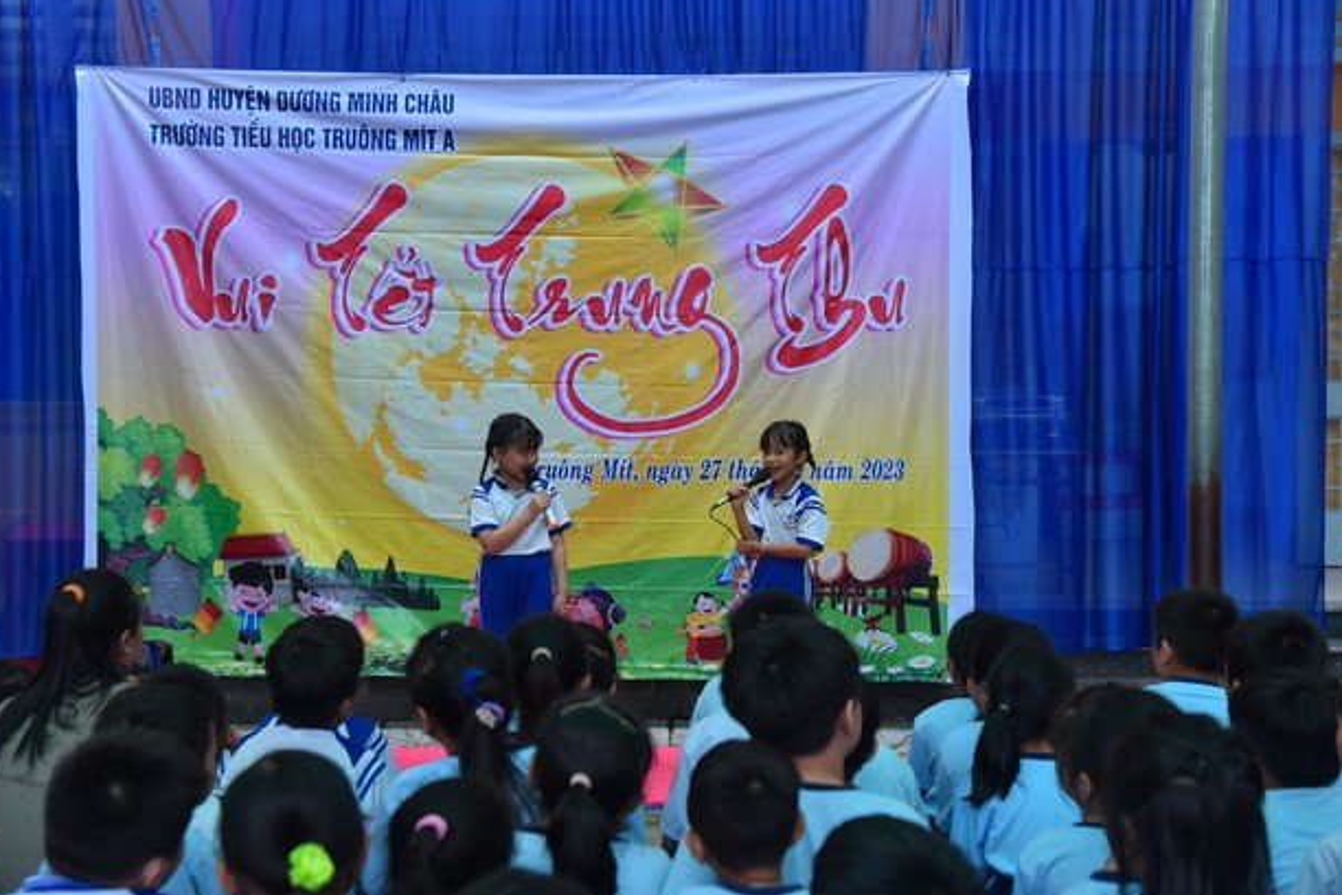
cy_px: 455
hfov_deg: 38.9
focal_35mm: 51
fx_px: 1901
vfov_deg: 26.5
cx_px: 645
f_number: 5.6
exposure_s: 1/160
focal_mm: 48
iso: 250
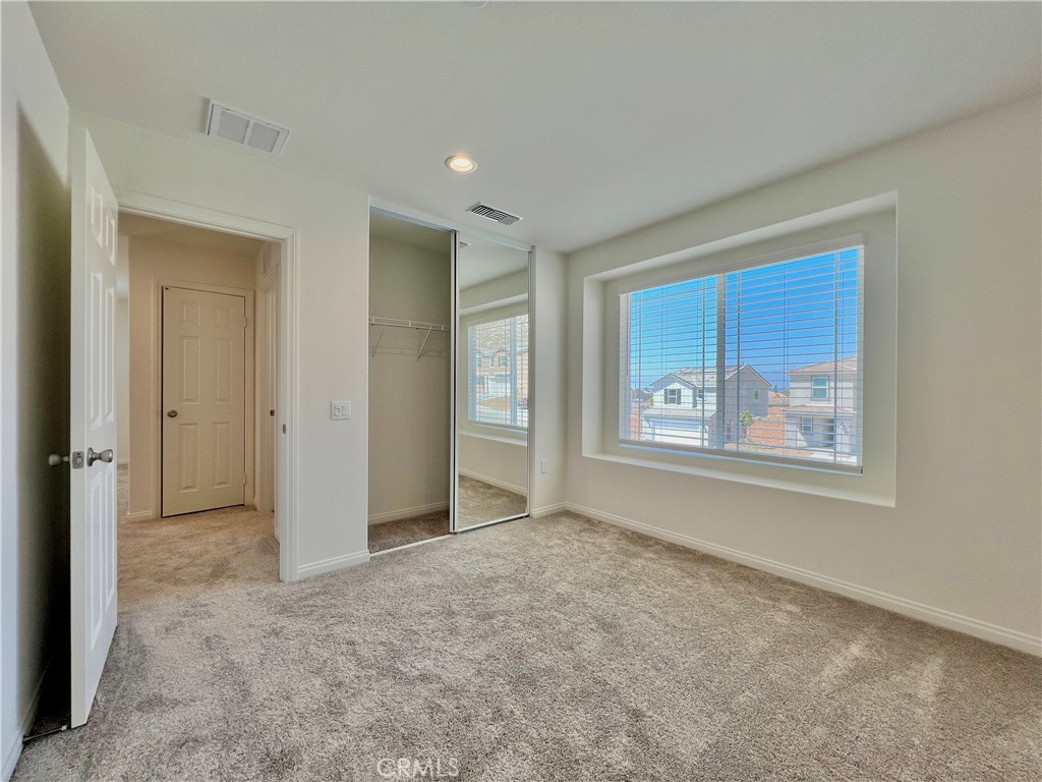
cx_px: 521
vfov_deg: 89.9
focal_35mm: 13
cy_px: 391
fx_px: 391
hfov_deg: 106.2
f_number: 1.8
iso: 32
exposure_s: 1/147
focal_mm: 1.57
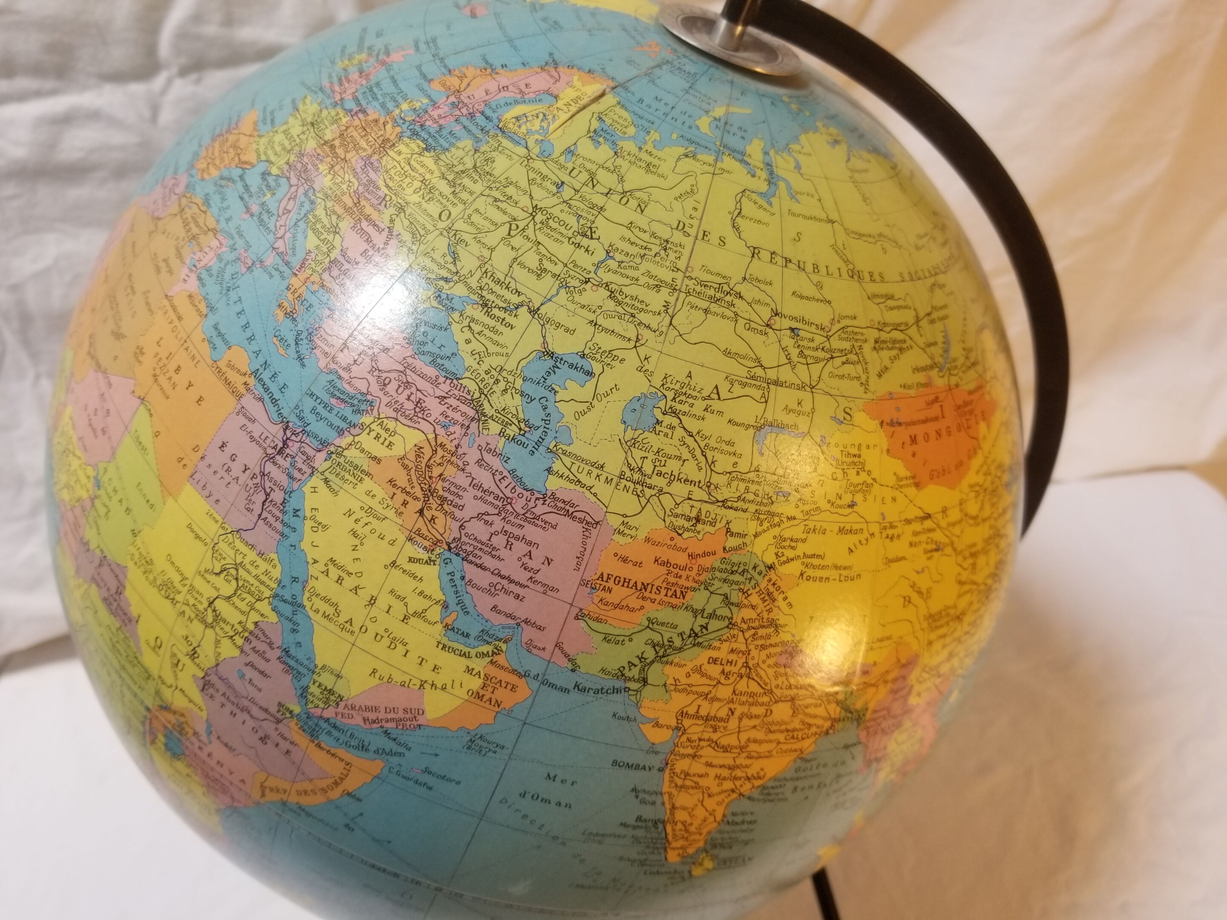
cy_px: 460
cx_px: 614
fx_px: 922
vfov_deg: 53.1
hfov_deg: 67.3
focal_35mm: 26
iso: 50
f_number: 1.7
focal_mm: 4.25
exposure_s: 1/162
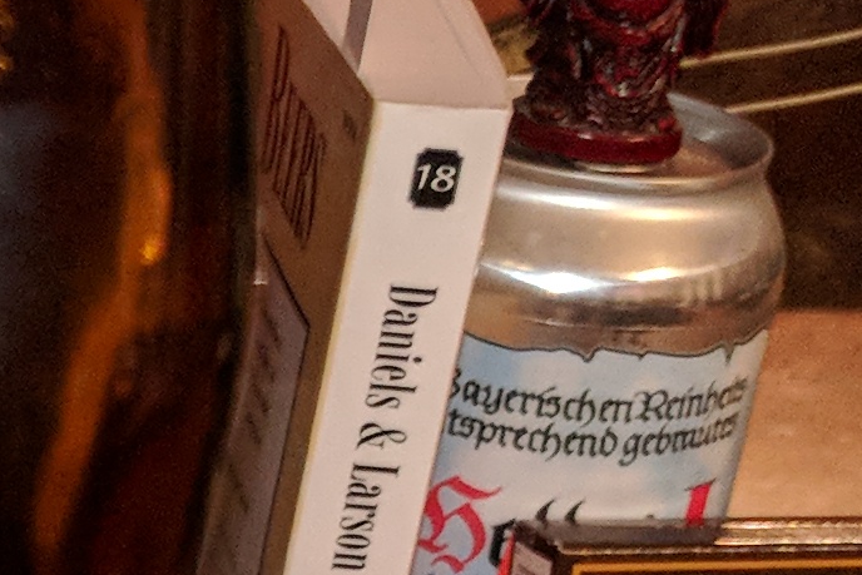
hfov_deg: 11.4
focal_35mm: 159
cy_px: 863
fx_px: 3808
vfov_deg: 8.4
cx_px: -982
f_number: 2
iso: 379
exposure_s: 1/60
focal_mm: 4.67
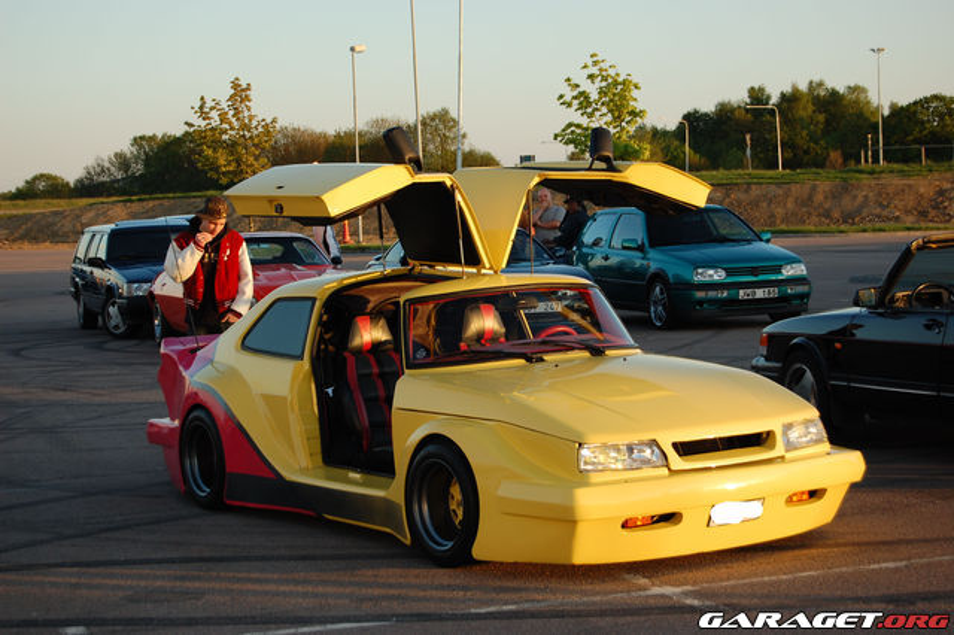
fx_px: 1986
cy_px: 318
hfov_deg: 27.0
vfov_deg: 18.2
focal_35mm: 75
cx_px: 477
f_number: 6.3
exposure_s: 1/160
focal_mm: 50
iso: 200
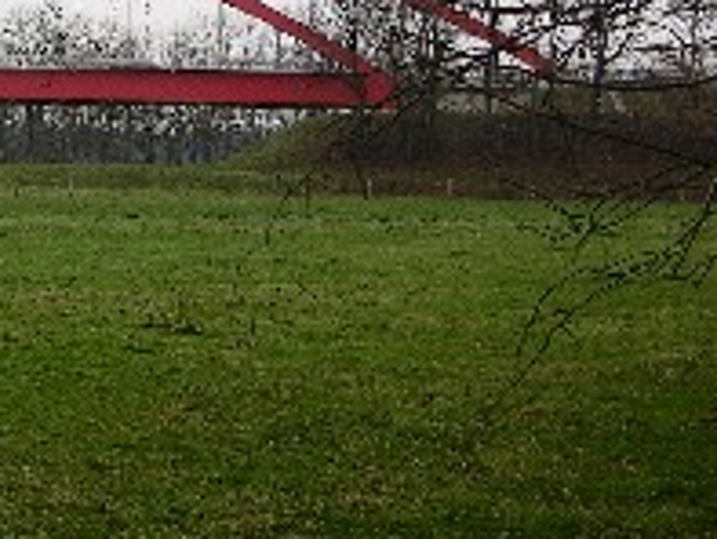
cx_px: -260
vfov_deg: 10.8
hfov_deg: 13.8
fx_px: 2839
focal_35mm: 137
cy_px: 102
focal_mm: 11.6
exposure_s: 1/30.6
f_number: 3.7
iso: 50
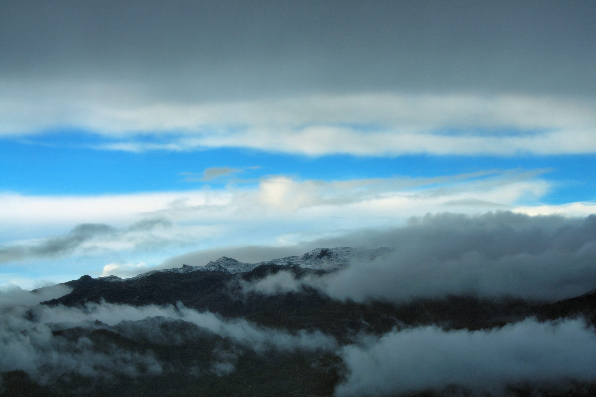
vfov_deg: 12.9
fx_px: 1755
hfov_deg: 19.3
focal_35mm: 106
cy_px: 197
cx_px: 296
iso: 200
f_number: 5.6
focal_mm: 70
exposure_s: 1/500
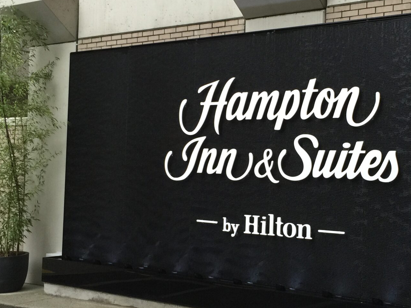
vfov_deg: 25.2
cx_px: 260
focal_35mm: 58
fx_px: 689
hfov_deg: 33.1
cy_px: 160
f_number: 2.2
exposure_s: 1/15
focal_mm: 4.15
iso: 50
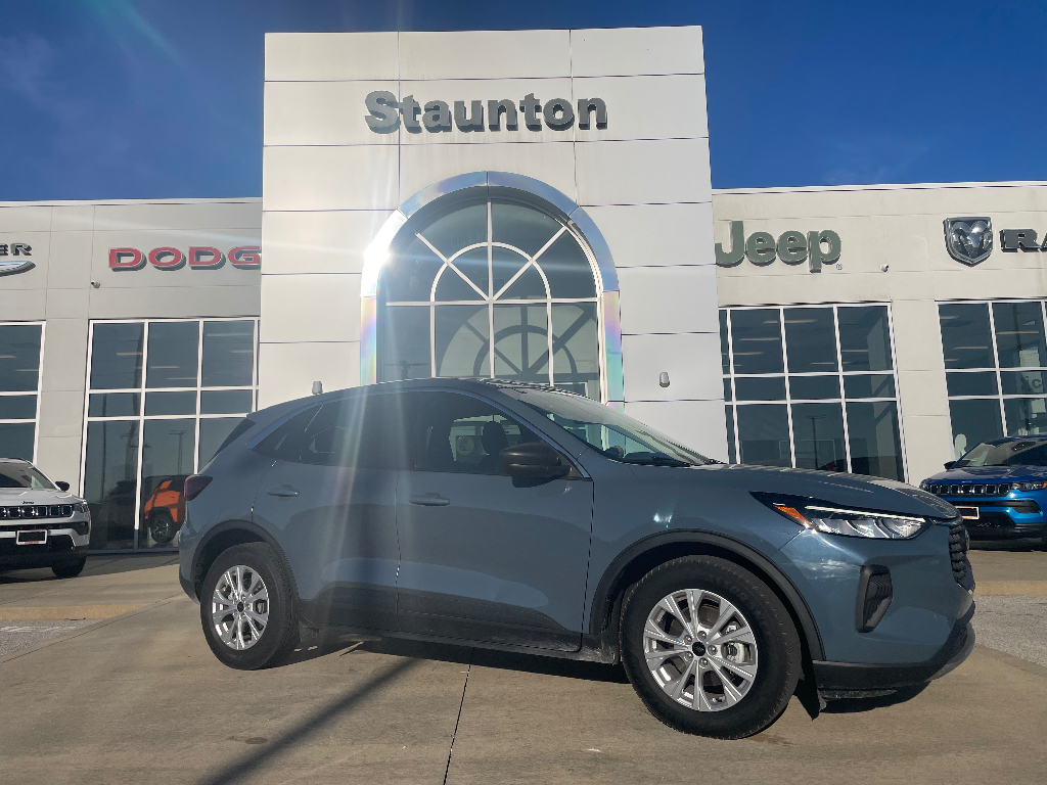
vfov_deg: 53.1
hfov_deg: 67.3
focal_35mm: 26
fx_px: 786
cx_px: 524
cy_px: 392
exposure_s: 1/17241
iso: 40
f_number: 1.6
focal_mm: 4.2
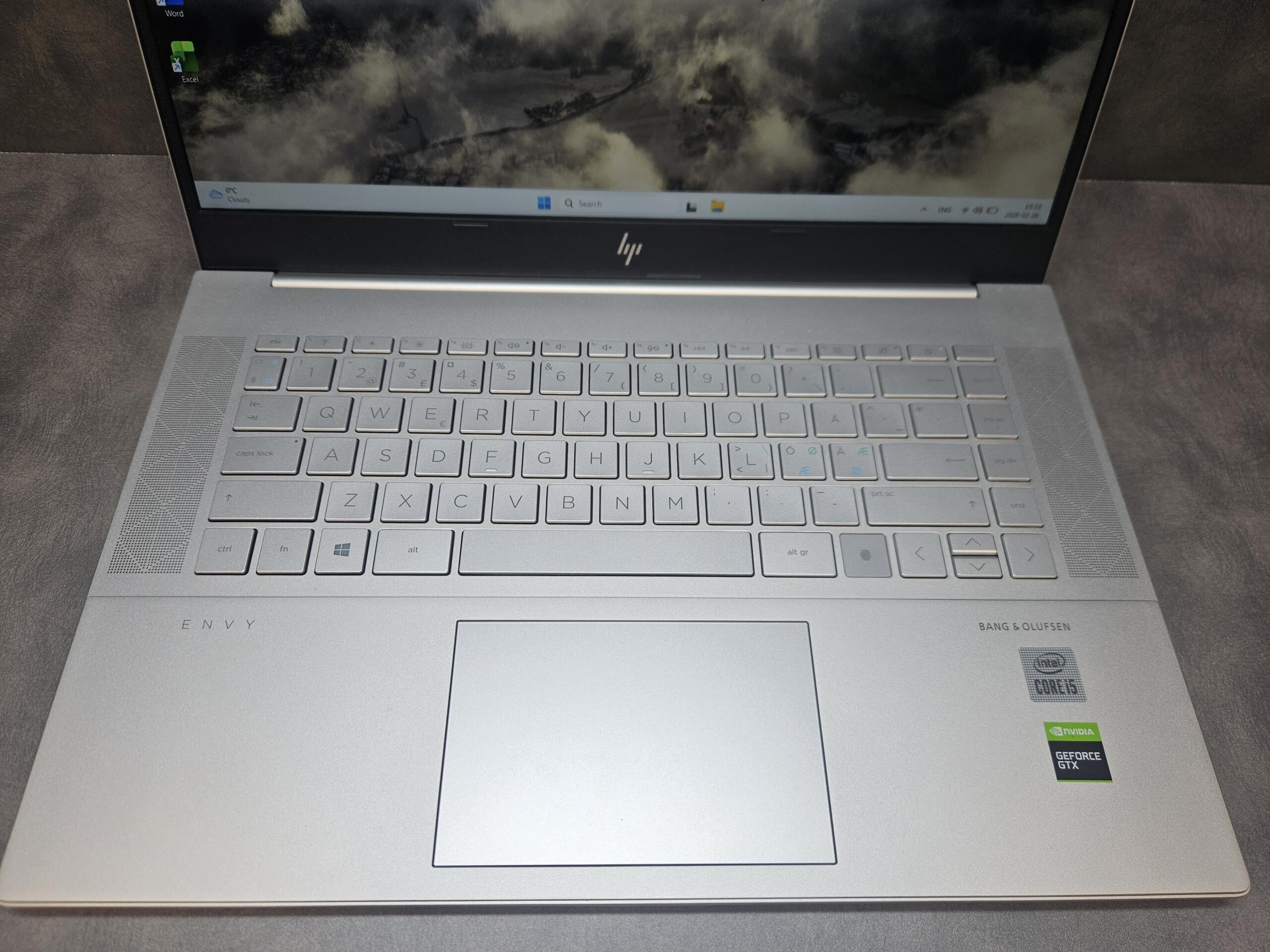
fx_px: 844
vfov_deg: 58.9
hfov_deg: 73.9
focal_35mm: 23
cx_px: 635
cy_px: 476
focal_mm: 5.4
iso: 25
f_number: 1.8
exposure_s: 1/100
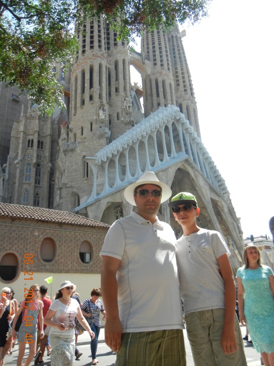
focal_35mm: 30
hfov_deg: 46.8
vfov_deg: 60.0
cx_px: 137
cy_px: 183
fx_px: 317
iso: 160
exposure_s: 1/618
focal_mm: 5.4
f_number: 3.5
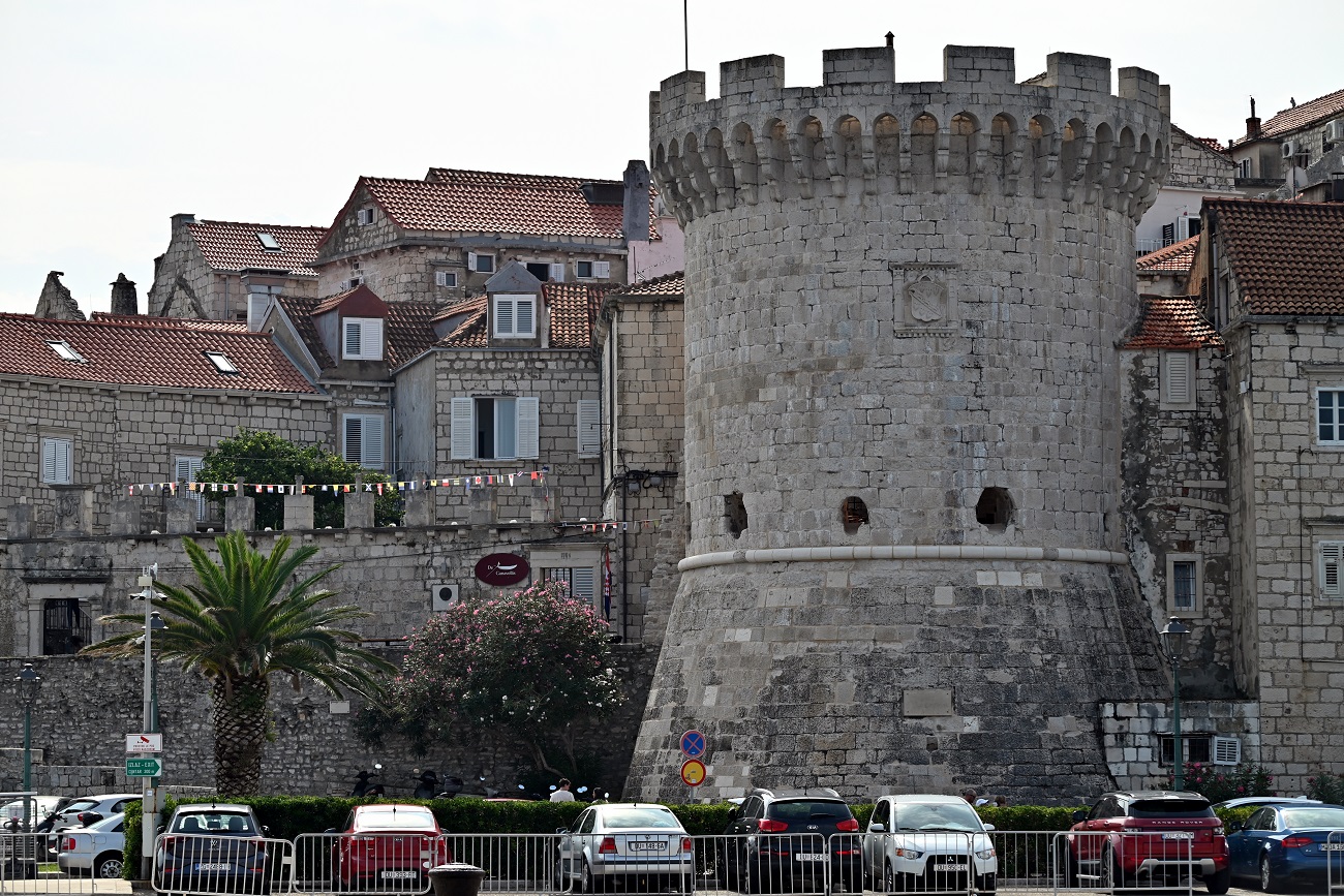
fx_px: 4107
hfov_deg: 18.6
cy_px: 448
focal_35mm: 110
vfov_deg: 12.5
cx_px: 672
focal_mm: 110
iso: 100
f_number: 6.3
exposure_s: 1/640
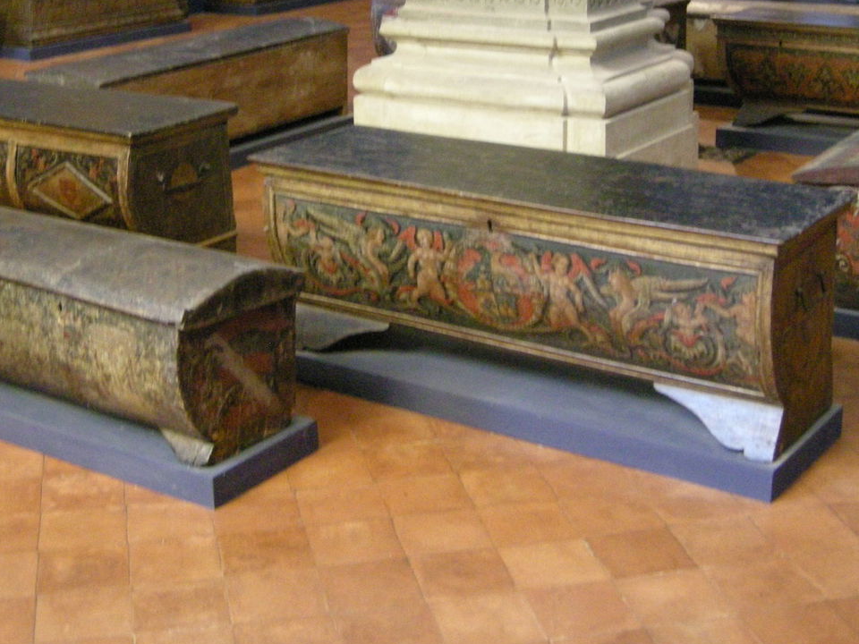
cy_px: 156
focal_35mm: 60
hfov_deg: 32.2
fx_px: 1489
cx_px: 444
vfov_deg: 24.1
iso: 639
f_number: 2.7
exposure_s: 1/8
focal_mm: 7.5
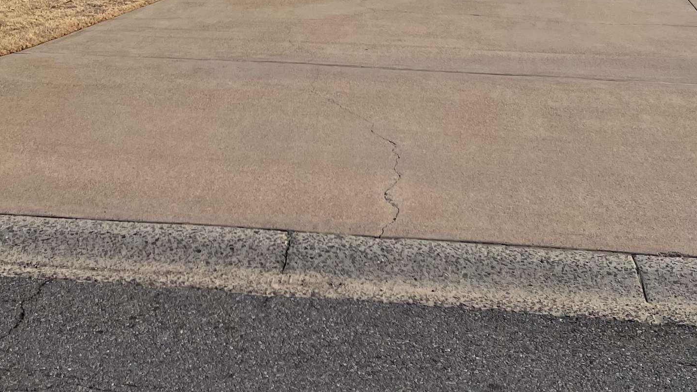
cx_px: 295
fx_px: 1127
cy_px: -122
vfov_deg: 18.3
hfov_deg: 34.3
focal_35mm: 61
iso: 50
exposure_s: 1/1575
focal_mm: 5.7
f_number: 1.5
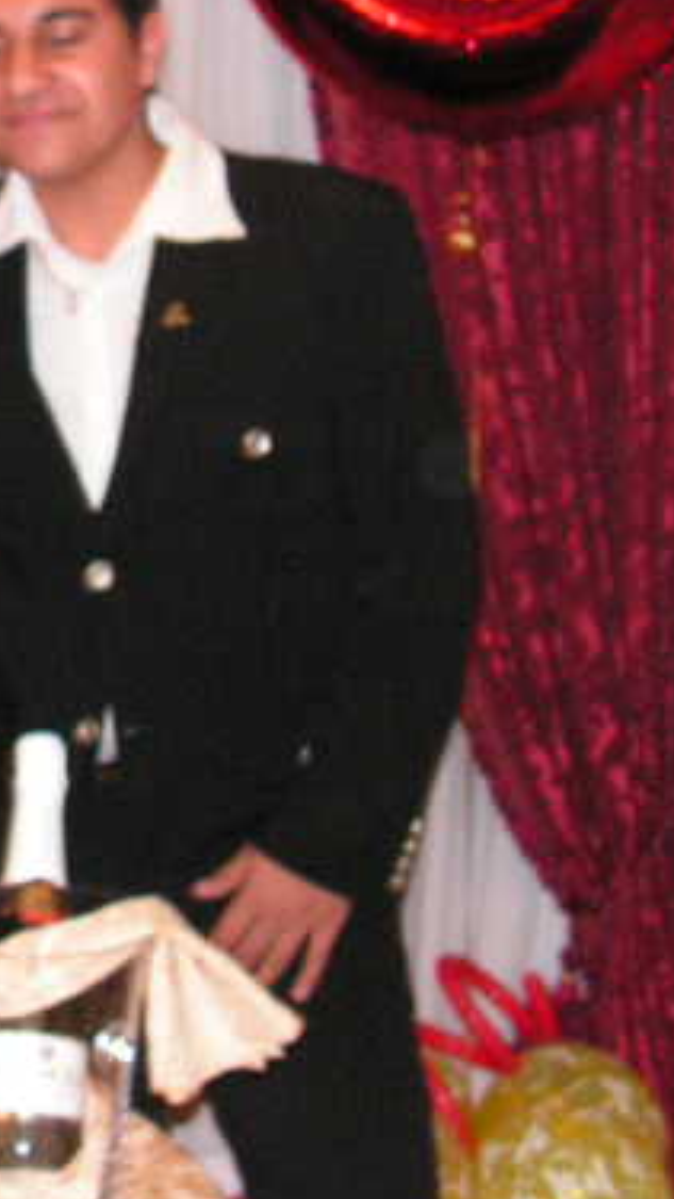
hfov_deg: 12.4
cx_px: -307
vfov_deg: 22.9
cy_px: 473
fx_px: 2954
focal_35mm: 93
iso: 200
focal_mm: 8.4
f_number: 3.2
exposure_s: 1/40
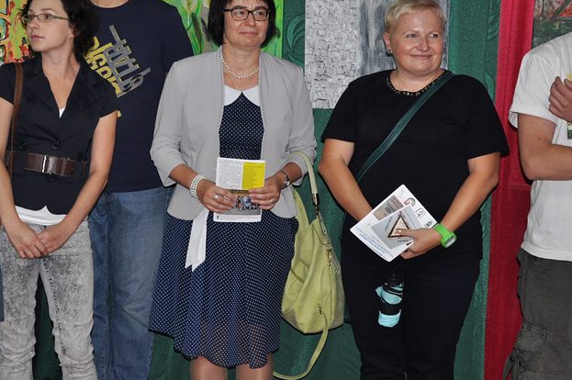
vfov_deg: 18.9
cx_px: 227
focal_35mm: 72
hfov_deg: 28.2
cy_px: 132
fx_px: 1138
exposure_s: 1/60
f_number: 4.5
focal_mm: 35
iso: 800
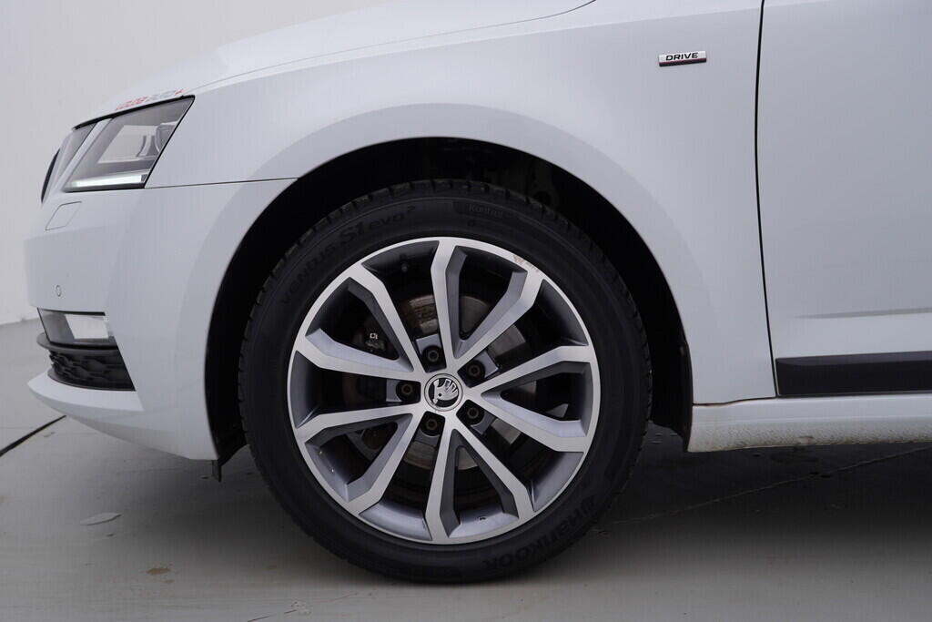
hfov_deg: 53.1
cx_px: 466
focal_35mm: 36
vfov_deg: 36.9
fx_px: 932
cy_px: 311
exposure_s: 1/100
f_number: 4.5
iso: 125
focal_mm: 24
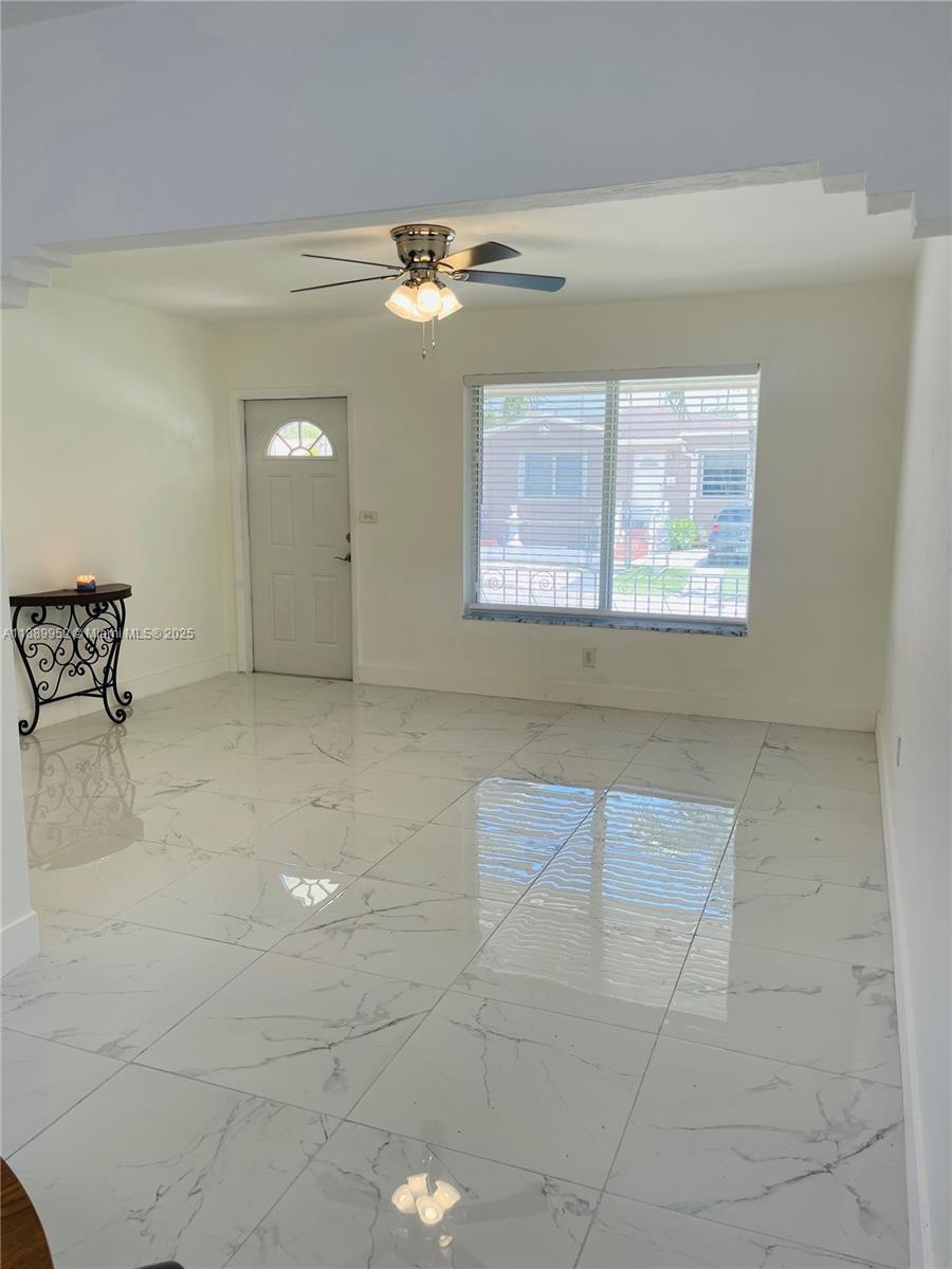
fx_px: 953
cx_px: 476
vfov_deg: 67.3
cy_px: 634
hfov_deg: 53.1
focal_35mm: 26
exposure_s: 1/120
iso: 32
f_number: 1.6
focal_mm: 5.1
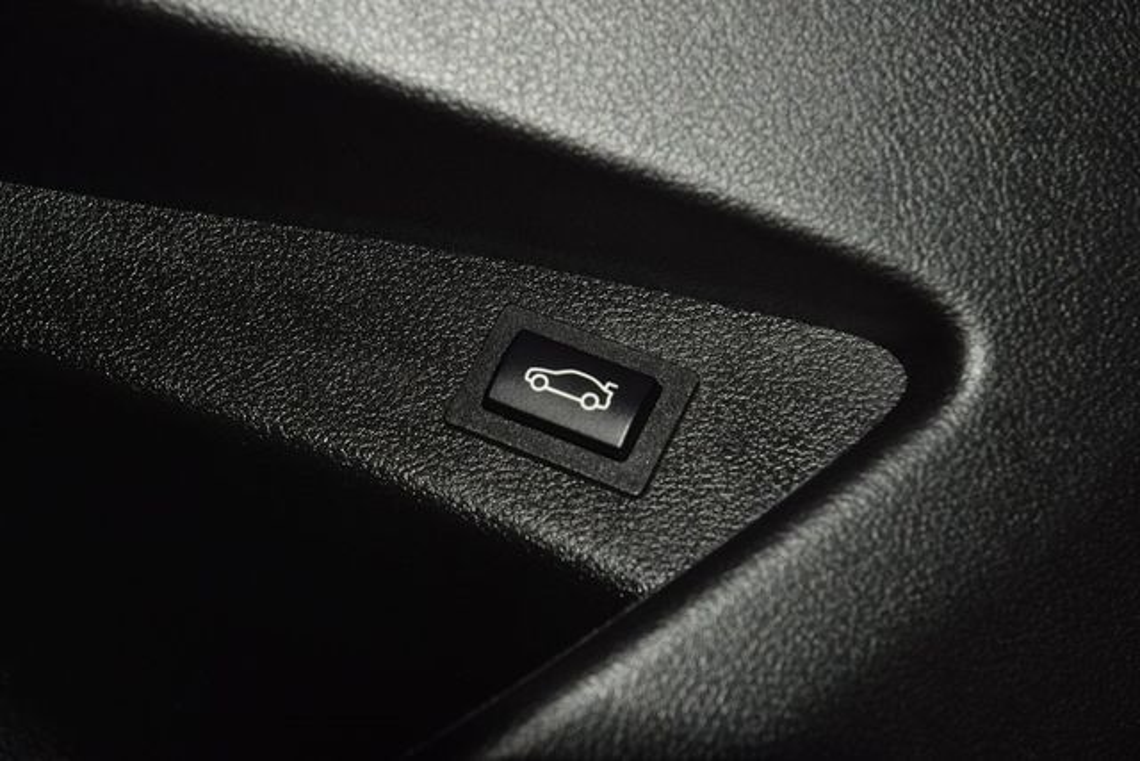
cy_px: 380
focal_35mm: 105
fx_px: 3326
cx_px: 570
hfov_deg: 19.5
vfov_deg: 13.0
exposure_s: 1/125
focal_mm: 70
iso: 100
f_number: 8
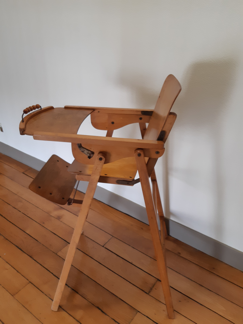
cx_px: 122
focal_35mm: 26
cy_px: 162
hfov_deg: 53.1
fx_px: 243
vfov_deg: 67.3
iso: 100
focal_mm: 3.93
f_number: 1.7
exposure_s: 1/50
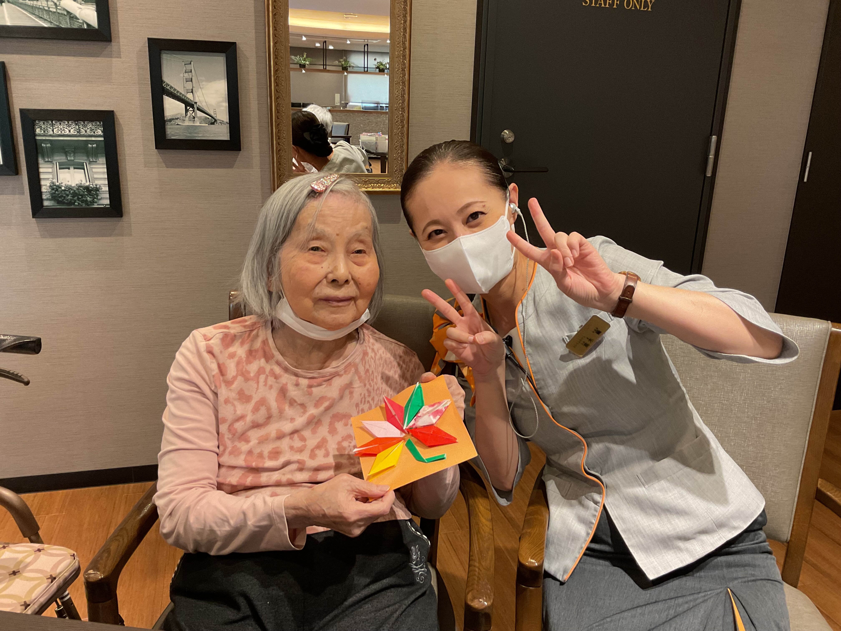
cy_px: 316
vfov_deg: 48.2
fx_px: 705
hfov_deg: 61.7
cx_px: 420
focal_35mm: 29
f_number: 1.8
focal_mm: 3
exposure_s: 1/60
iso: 100
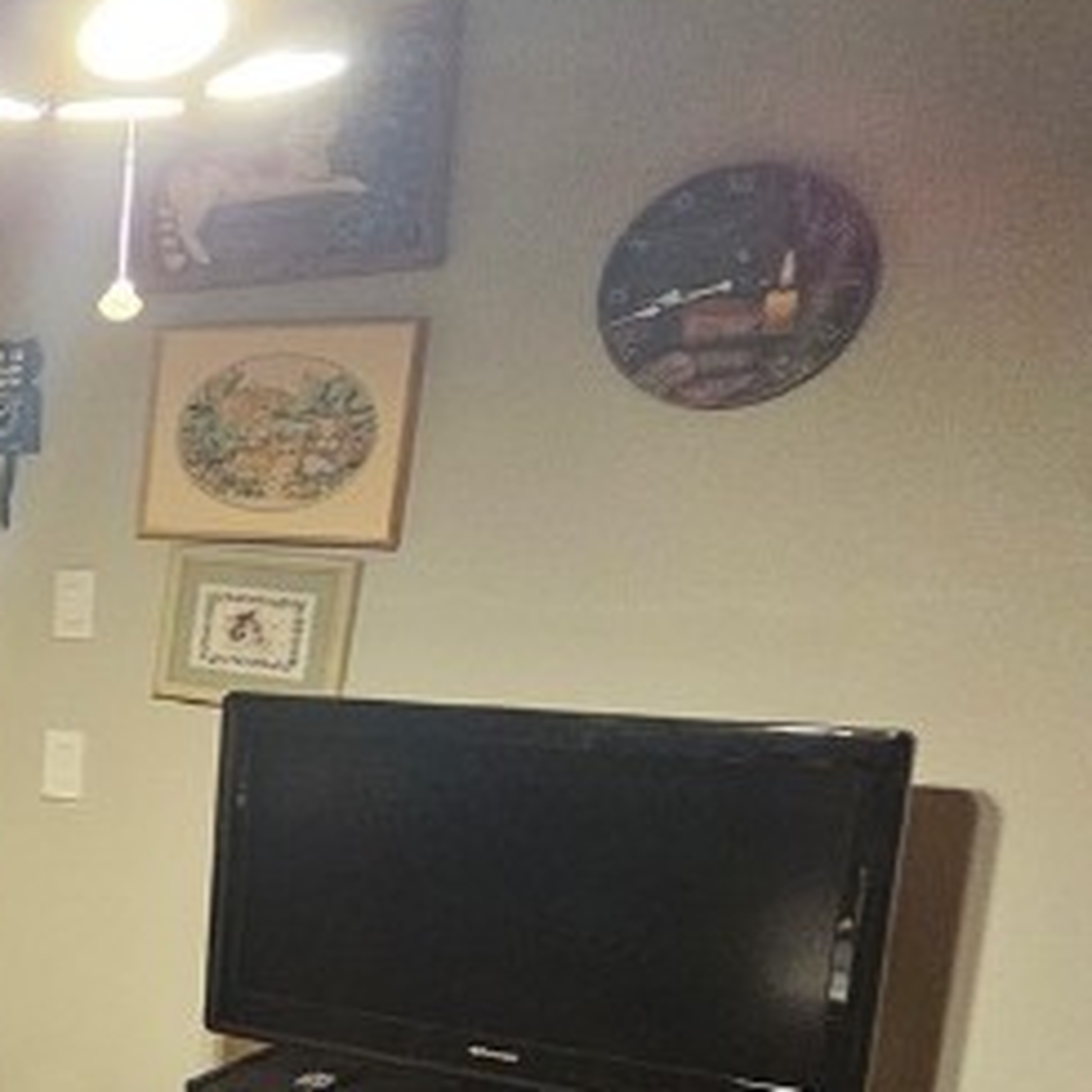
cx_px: -566
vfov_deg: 33.9
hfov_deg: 25.8
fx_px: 1713
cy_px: 932
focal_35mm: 48
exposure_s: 1/30
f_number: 2.2
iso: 500
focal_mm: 2.2
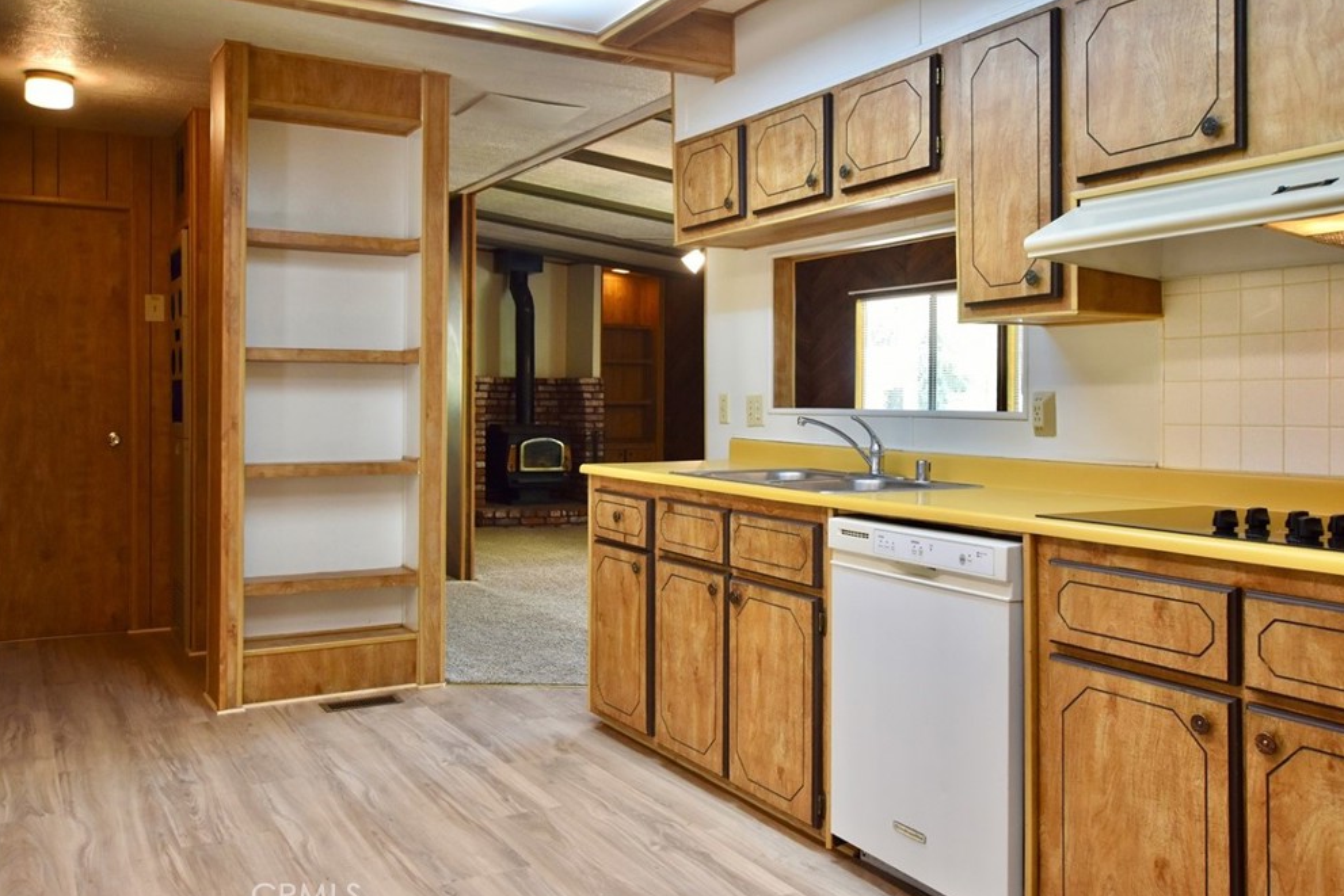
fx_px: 1157
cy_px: 452
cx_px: 688
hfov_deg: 60.3
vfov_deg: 42.3
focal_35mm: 31
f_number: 4
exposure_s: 1/60
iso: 720
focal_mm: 20
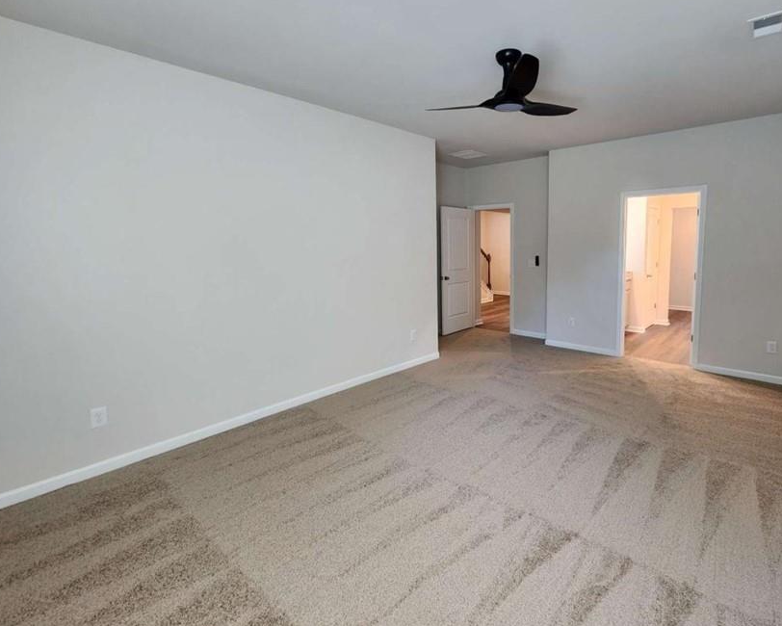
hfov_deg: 92.1
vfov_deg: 80.3
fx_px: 370
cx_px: 463
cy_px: 298
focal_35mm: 16
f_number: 2.2
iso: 320
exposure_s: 1/40
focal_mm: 2.2
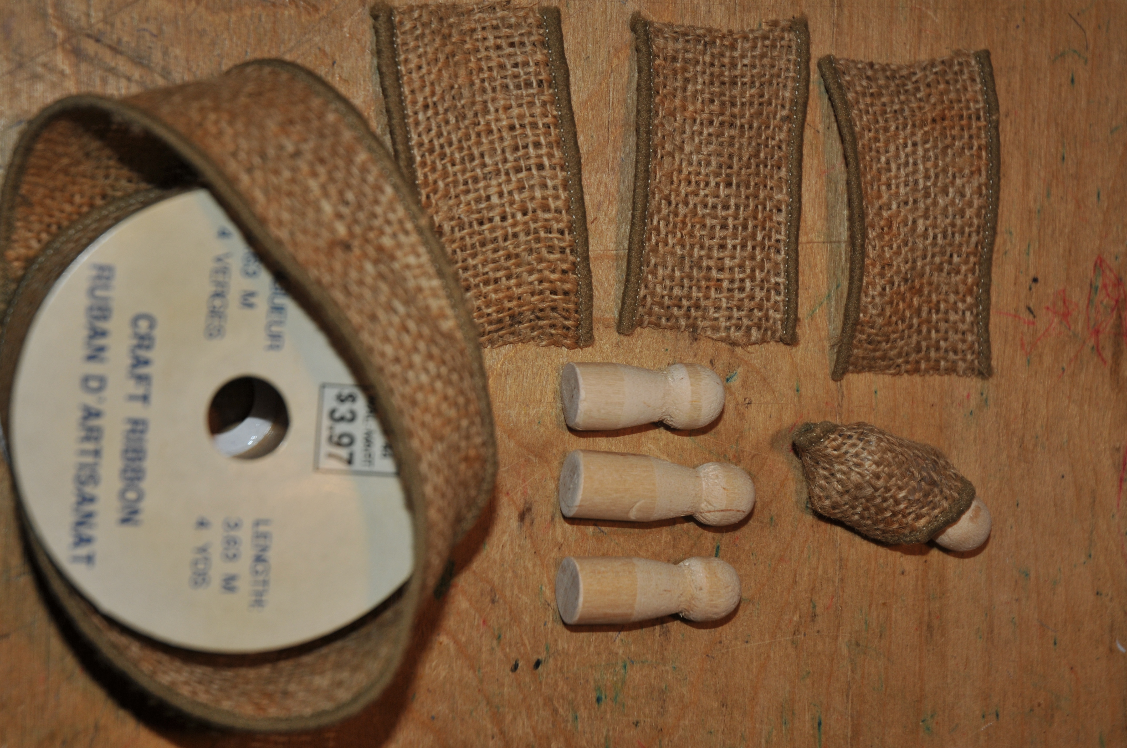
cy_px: 374
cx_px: 564
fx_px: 2345
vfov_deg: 18.1
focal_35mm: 75
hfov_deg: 27.0
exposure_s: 1/60
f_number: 4.5
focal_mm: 50
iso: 250
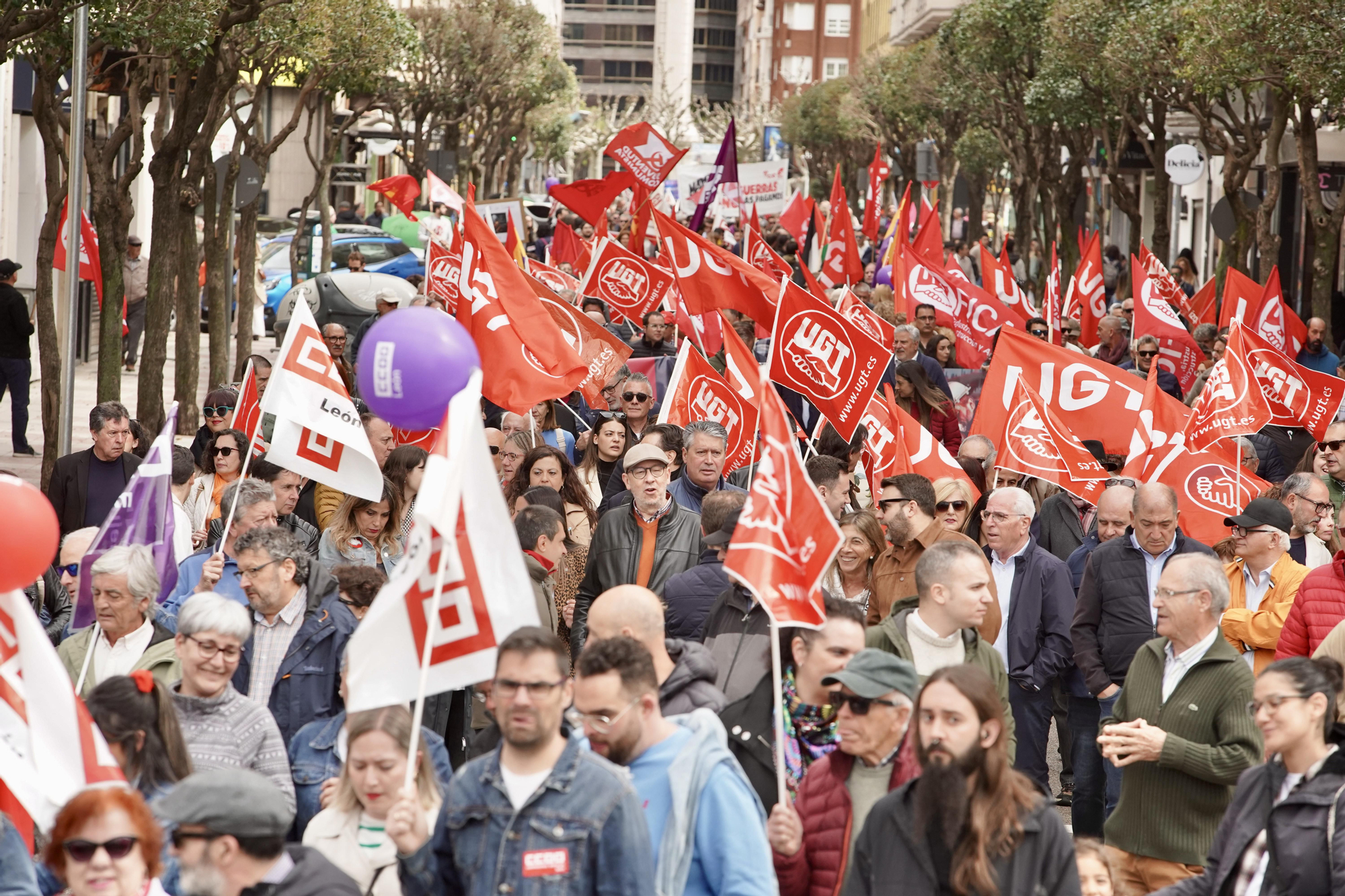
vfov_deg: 6.9
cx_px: 672
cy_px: 448
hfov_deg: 10.3
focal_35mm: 200
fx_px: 7471
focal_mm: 200
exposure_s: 1/640
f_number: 9
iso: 1000
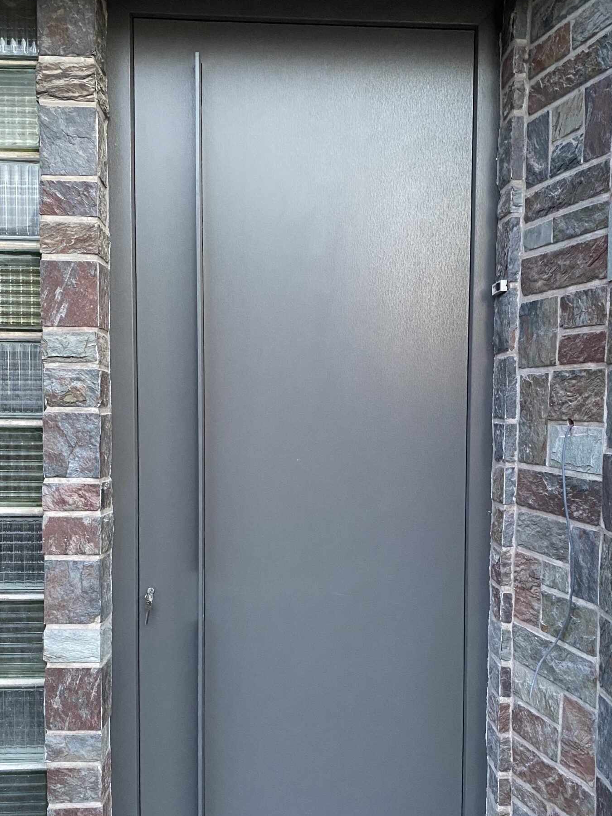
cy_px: 465
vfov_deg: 50.0
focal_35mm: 37
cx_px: 341
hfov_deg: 38.6
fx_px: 872
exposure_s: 1/40
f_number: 1.8
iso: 500
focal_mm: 4.25
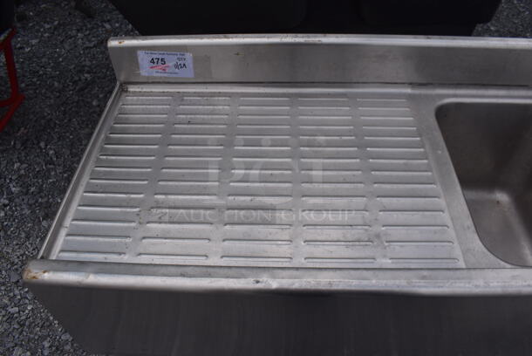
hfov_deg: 67.3
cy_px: 178
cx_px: 266
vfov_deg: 48.0
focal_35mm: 27
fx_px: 399
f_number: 8
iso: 200
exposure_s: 1/500
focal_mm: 18
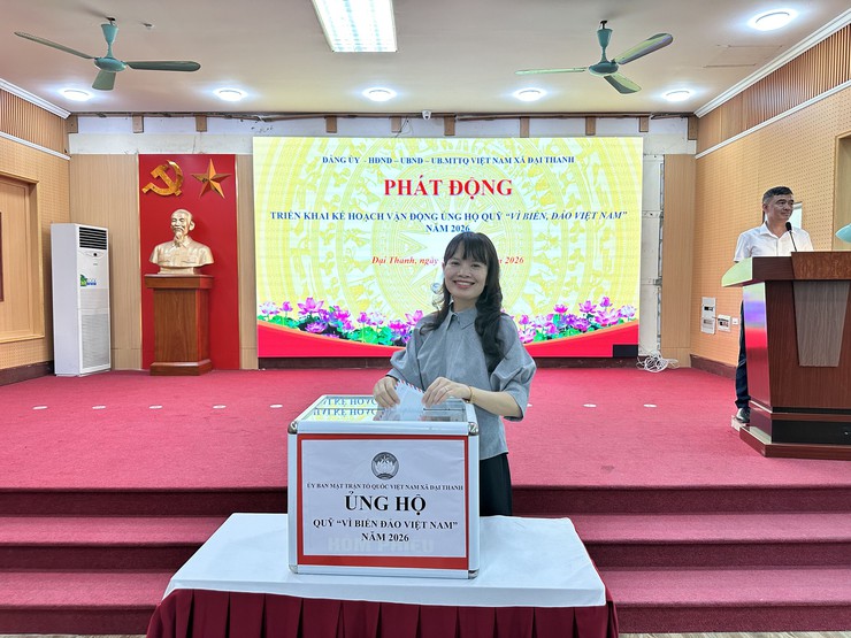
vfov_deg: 56.8
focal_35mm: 24
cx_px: 426
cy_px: 319
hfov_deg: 71.6
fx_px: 590
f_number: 1.78
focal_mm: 6.86
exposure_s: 1/60
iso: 250
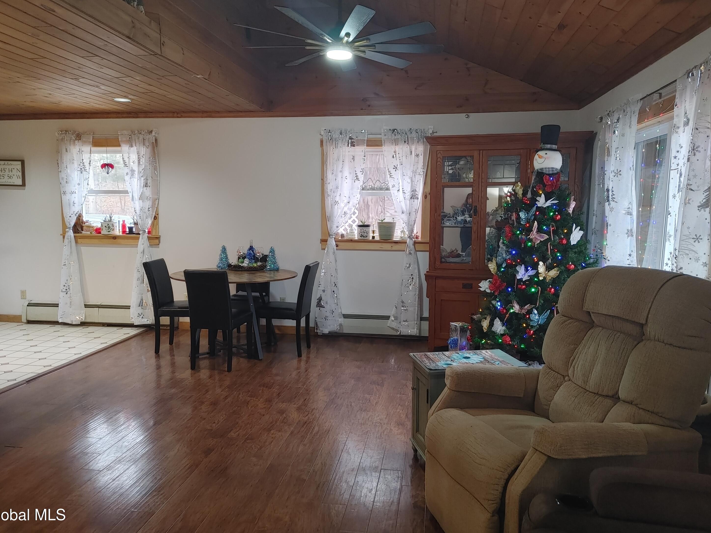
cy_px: 263
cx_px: 353
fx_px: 555
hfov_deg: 65.3
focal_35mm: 27
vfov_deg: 51.4
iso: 450
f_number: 1.8
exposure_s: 1/60
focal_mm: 4.81
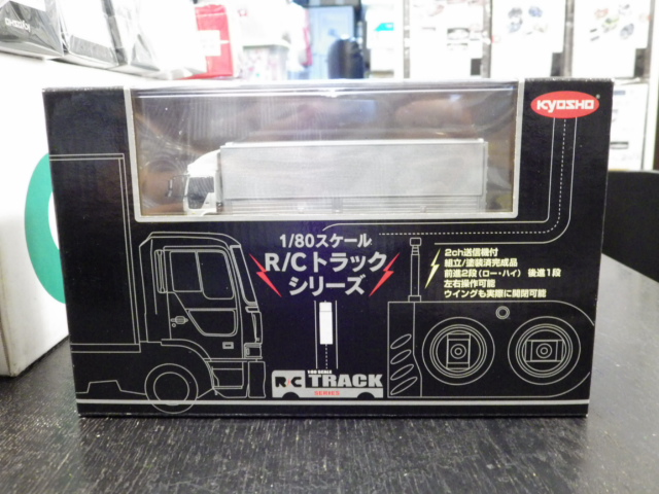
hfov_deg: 54.0
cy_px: 247
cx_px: 330
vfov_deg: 41.8
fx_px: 647
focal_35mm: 34
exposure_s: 1/25
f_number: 3.4
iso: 1000
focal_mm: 6.2
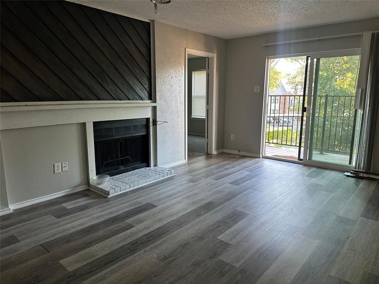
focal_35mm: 24
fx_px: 263
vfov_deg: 56.8
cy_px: 142
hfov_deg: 71.6
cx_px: 190
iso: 250
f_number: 1.78
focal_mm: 6.86
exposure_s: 1/60
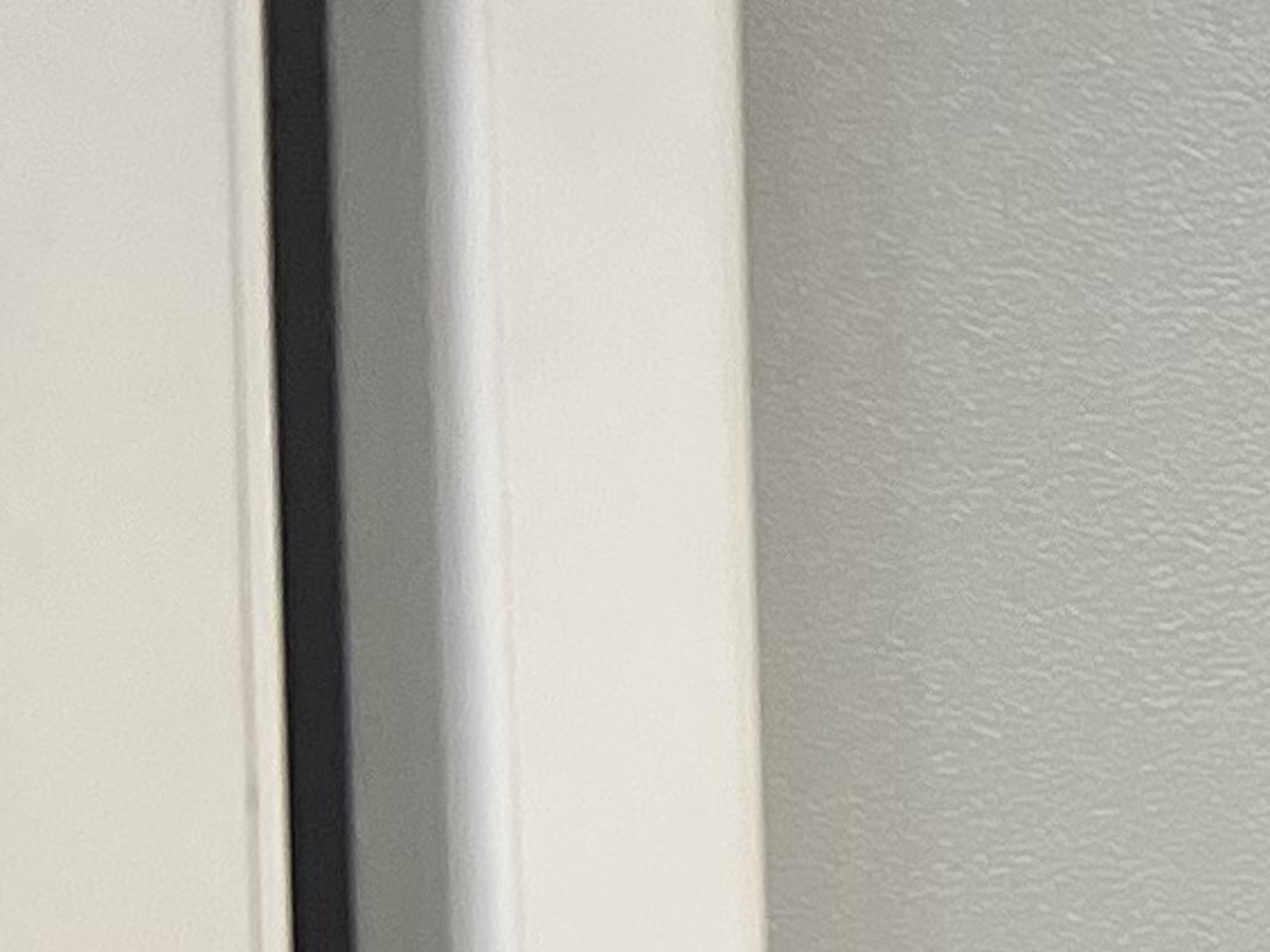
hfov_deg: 8.4
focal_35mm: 186
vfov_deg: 7.7
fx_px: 6824
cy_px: 1737
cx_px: 4218
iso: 125
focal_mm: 5.7
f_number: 1.5
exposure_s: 1/100
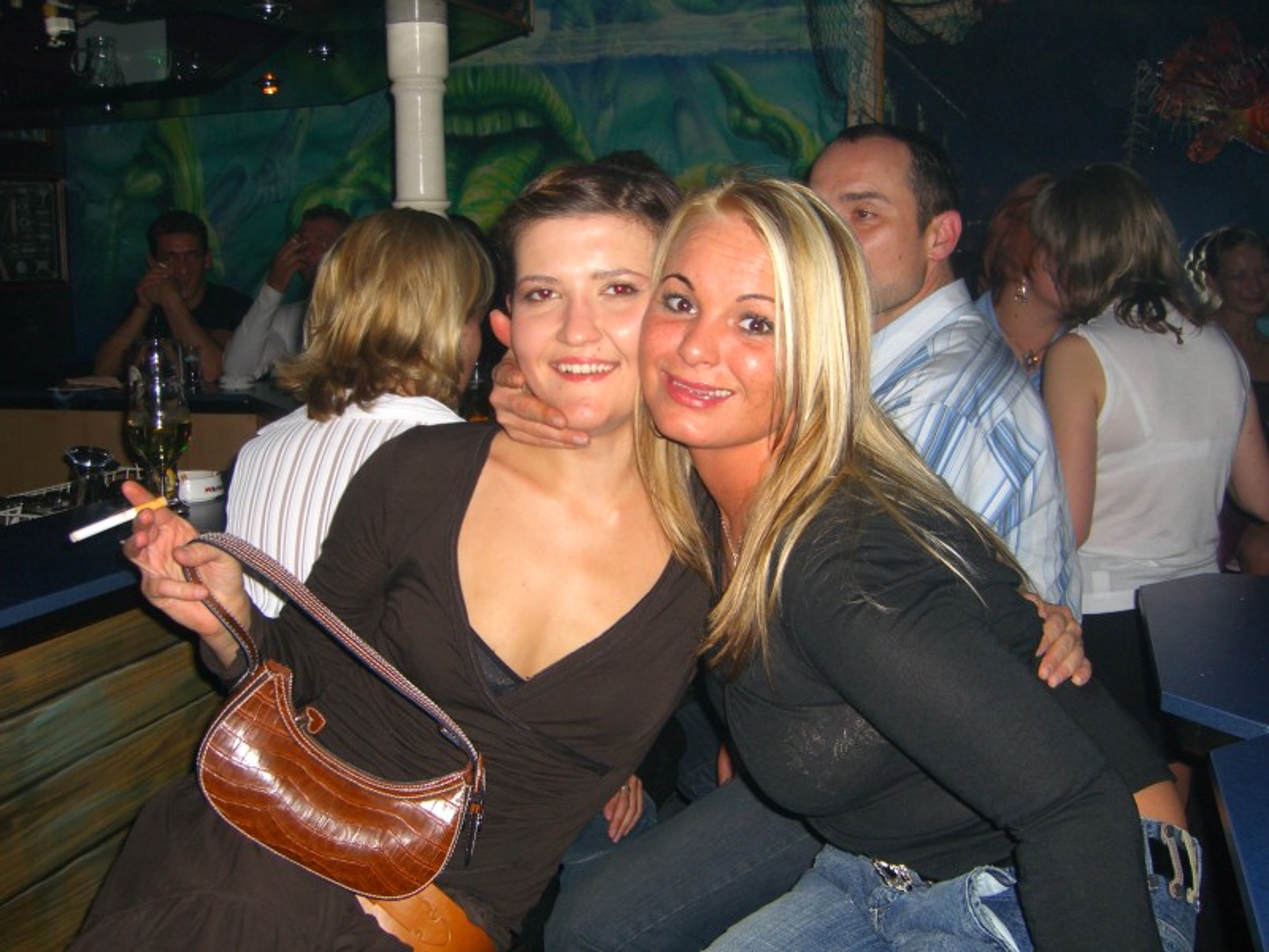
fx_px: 1393
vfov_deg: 37.7
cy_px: 476
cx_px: 634
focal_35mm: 38
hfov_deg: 49.0
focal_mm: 7.9
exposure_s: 1/60
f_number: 2.8
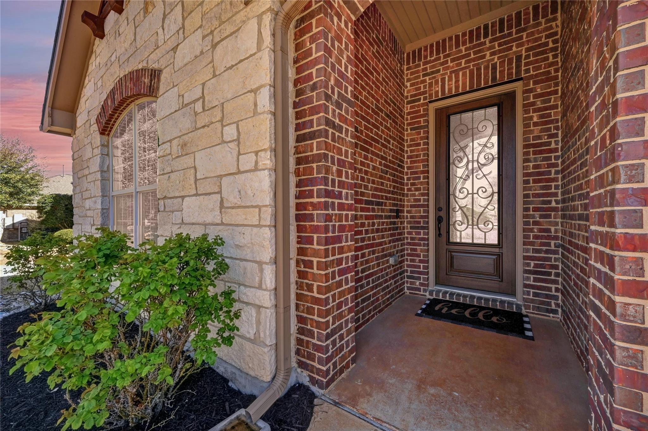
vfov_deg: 81.1
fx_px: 252
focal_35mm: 14
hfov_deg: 104.3
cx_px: 324
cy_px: 216
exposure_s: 1/40
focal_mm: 14
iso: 200
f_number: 14
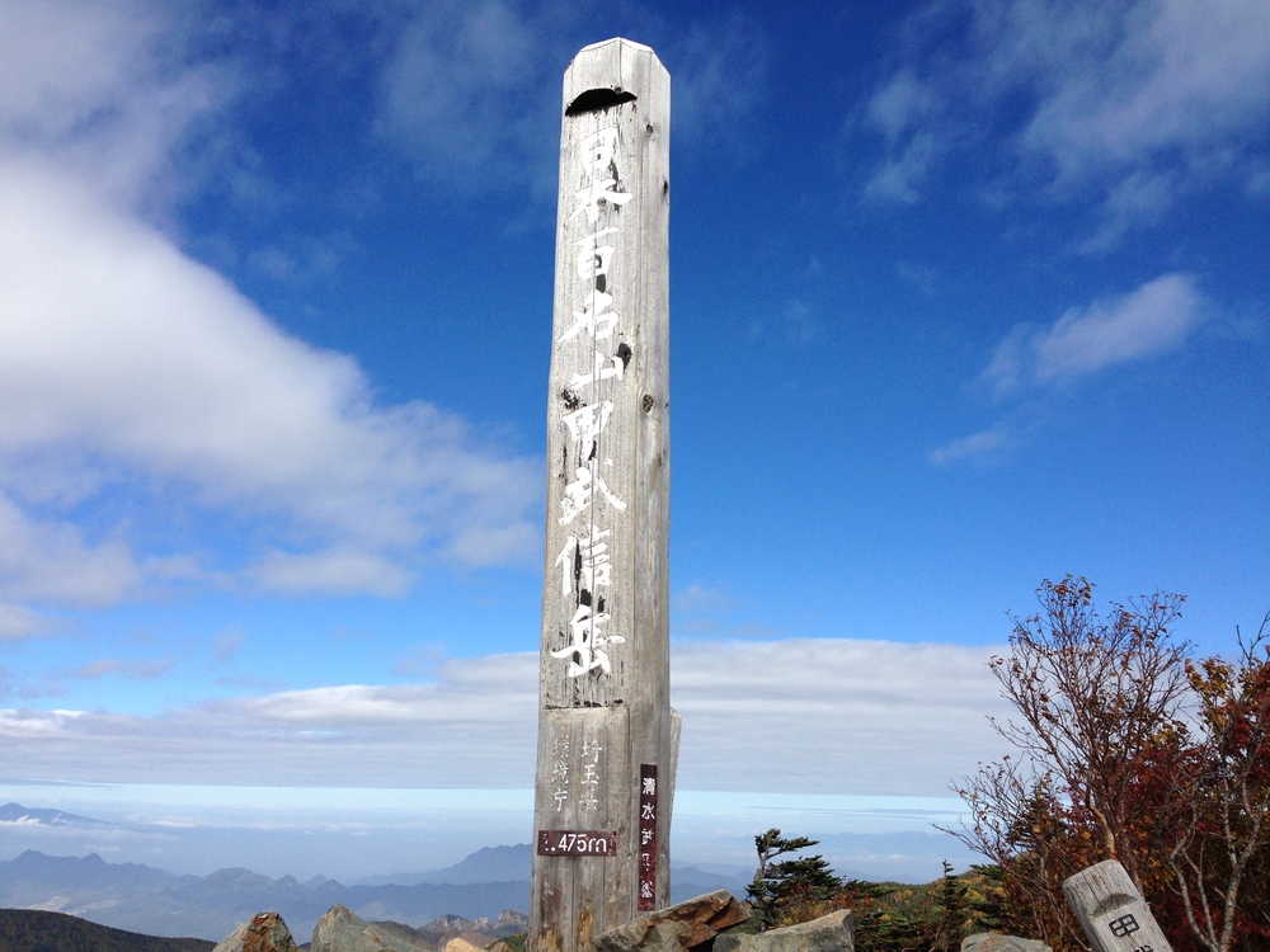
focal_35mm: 33
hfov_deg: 55.4
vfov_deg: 42.9
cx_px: 635
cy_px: 476
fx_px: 1211
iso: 50
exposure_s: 1/2088
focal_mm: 4.12
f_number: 2.4
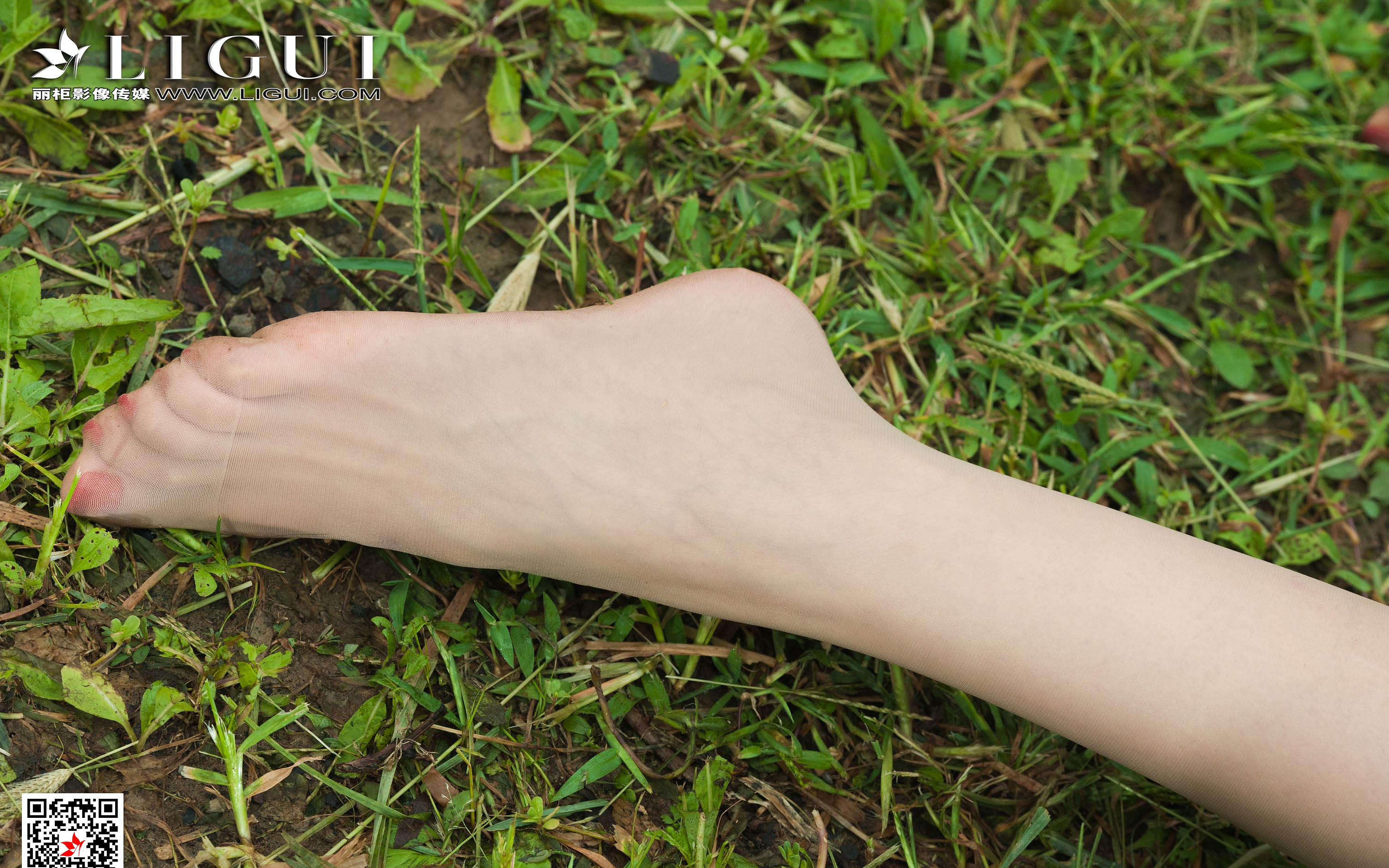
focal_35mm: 138
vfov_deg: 9.5
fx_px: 5224
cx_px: 694
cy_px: 450
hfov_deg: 15.1
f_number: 8
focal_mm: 135
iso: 500
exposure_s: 1/125
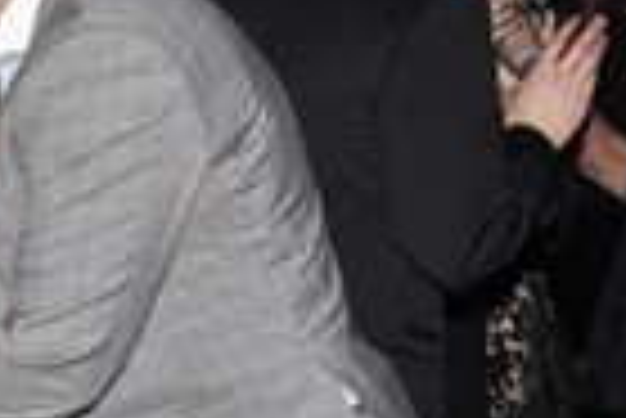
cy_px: 326
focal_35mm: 142
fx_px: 2472
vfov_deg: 9.7
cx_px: -545
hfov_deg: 12.9
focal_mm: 24
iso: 400
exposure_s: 1/60
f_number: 5
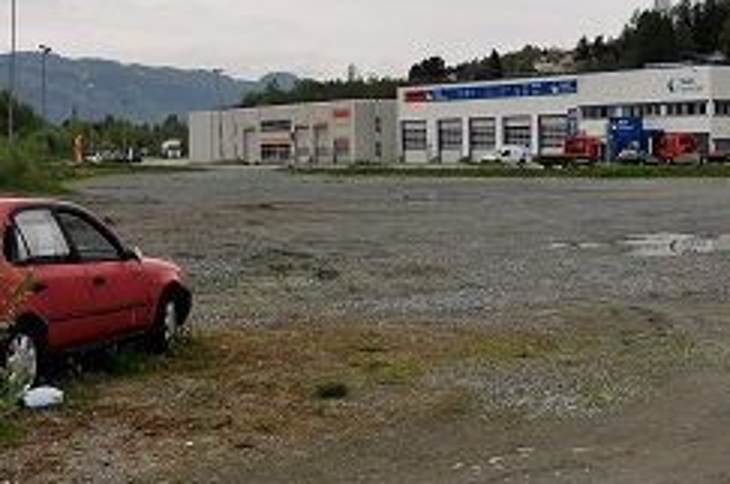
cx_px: 530
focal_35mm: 74
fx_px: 1498
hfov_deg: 27.1
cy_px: 125
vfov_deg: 18.2
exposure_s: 1/200
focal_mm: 22
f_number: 8
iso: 200
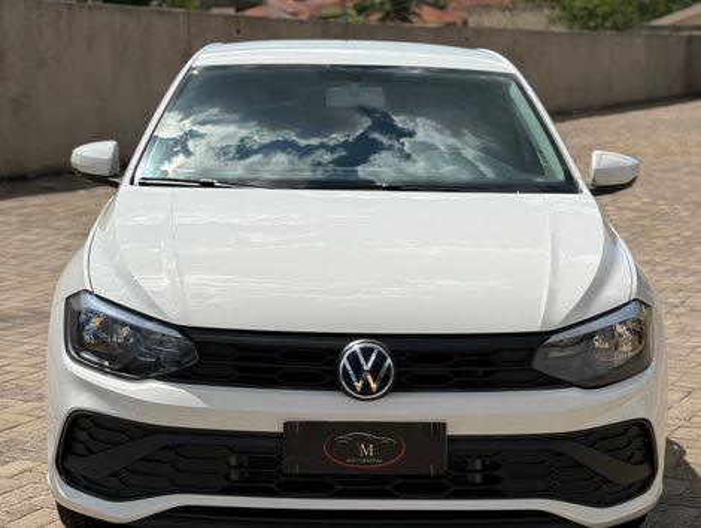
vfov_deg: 30.3
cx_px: 350
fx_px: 974
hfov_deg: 39.6
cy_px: 264
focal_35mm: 48
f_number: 1.78
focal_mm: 6.76
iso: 64
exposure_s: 1/11364
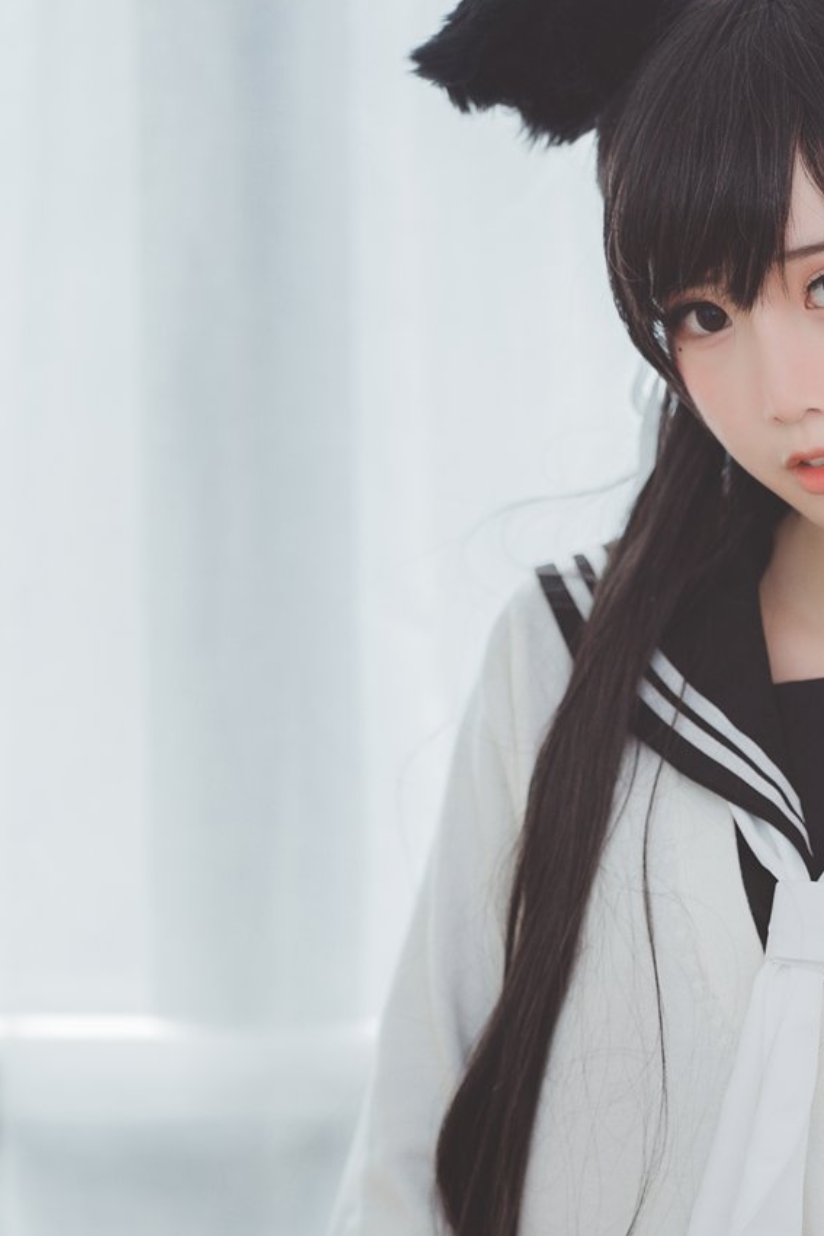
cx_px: 821
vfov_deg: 11.4
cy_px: 1063
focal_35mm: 180
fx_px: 6177
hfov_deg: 7.6
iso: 100
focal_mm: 85
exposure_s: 1/200
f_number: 2.5
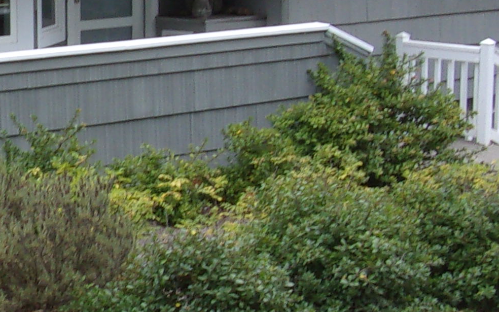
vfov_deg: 11.9
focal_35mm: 110
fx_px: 1496
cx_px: -206
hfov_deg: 17.4
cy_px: 107
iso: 80
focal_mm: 5.1
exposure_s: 1/150
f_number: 3.9
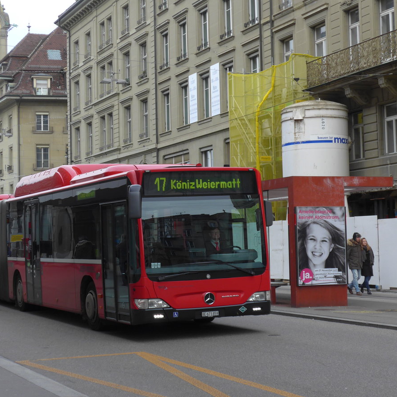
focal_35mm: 74
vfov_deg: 23.4
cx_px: 149
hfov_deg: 23.3
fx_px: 960
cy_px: 199
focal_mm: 12.7
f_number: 3.7
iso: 125
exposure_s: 1/320
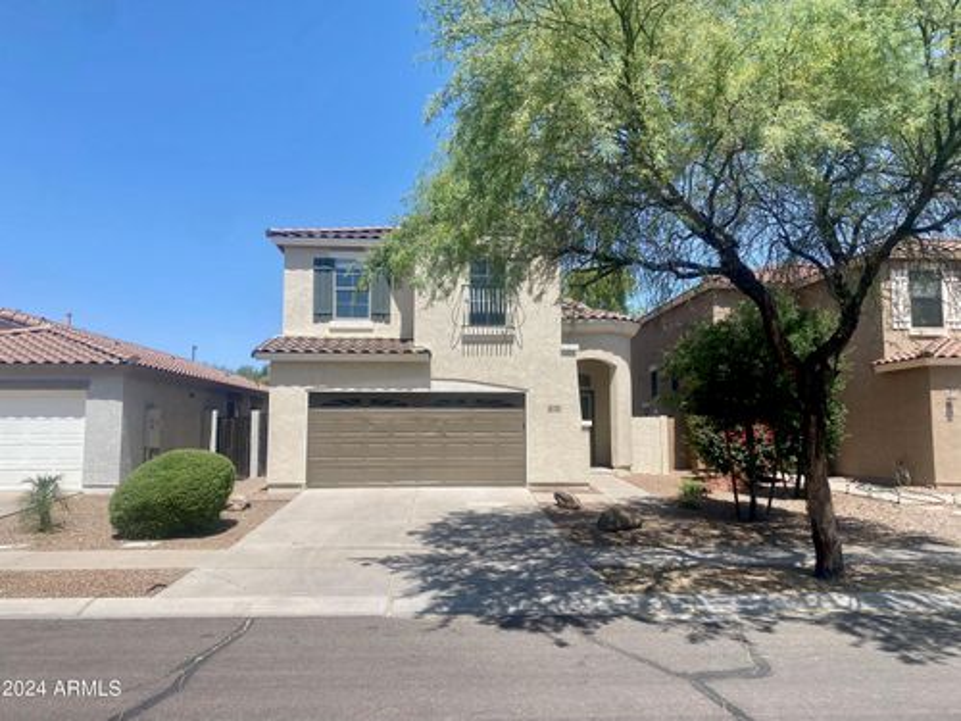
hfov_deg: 67.3
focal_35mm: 26
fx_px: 722
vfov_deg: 53.1
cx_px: 480
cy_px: 360
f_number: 1.8
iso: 32
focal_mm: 4.25
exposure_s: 1/3040
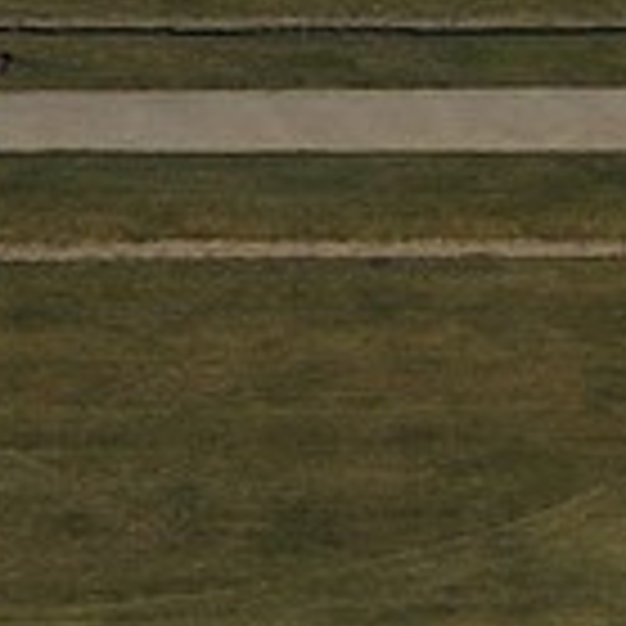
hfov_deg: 1.2
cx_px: 3107
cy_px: -315
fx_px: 30894
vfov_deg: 1.2
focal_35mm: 1510
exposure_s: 1/1000
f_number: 11
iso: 400
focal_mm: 155
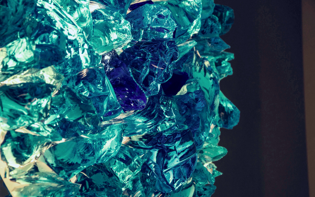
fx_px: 1386
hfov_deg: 13.0
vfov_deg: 8.1
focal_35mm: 162
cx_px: 158
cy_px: 102
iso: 200
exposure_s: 1/20
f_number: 9
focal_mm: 105
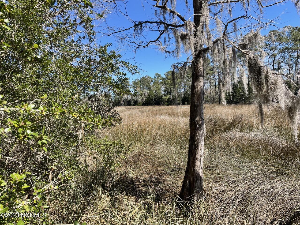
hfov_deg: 67.3
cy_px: 112
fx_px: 225
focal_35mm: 26
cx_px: 150
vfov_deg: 53.1
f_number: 1.6
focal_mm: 4.2
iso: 32
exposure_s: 1/1511
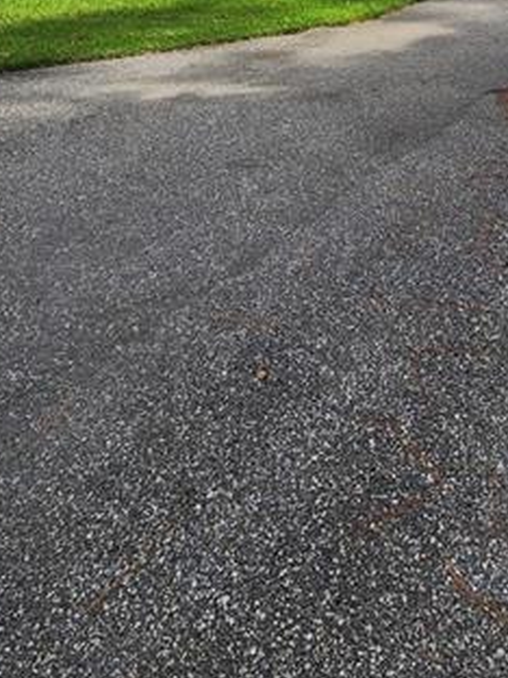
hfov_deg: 42.7
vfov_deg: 43.6
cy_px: -72
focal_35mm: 32
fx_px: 626
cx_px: 384
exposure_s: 1/1742
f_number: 2.2
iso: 50
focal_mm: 2.2
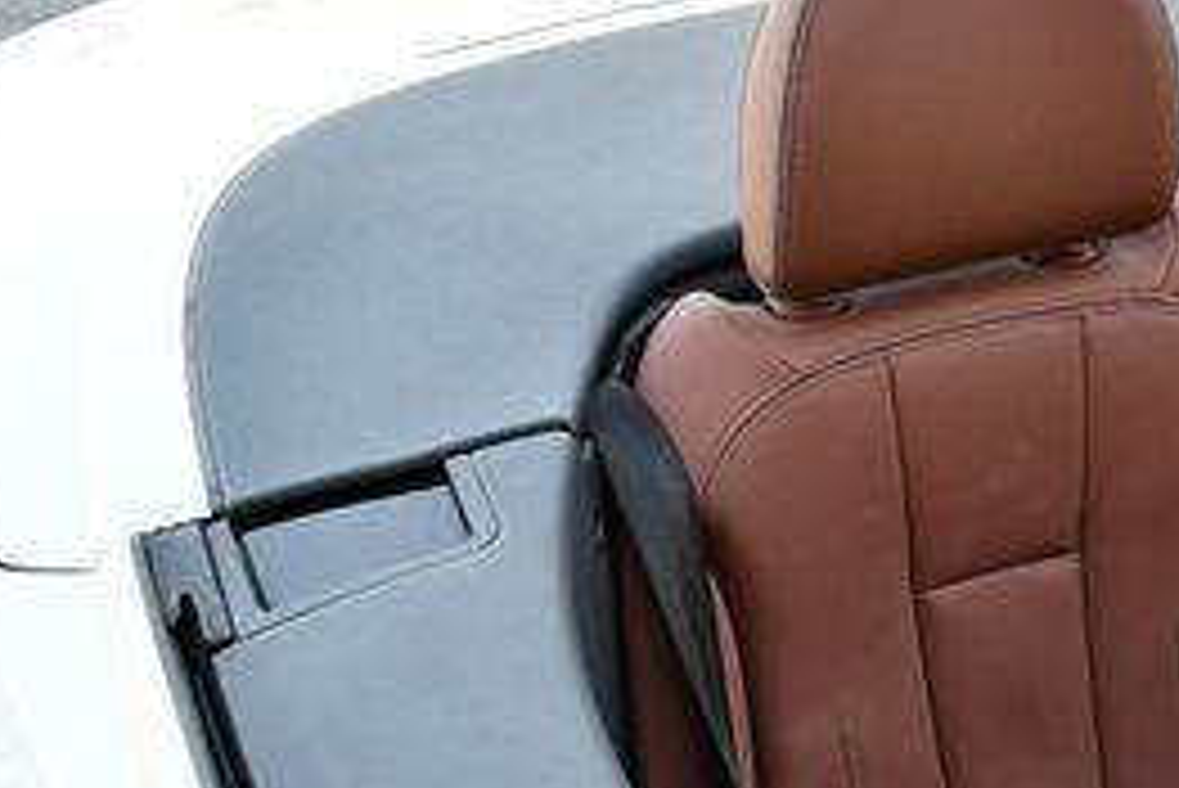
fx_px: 2883
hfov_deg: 21.5
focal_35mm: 88
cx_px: 1404
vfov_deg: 15.4
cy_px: 635
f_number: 4.5
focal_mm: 18
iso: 400
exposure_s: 1/250
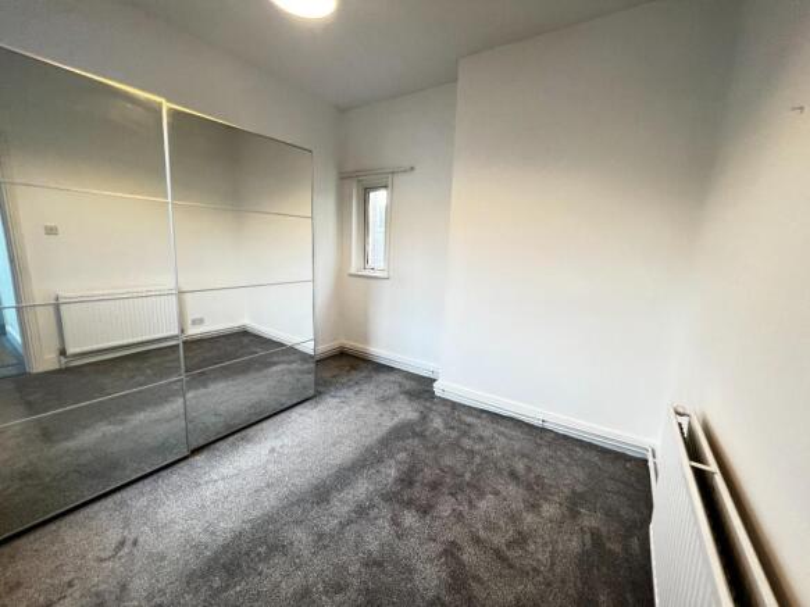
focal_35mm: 13
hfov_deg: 106.2
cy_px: 304
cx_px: 405
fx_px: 304
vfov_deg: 89.9
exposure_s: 1/50
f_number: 1.8
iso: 250
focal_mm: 1.57
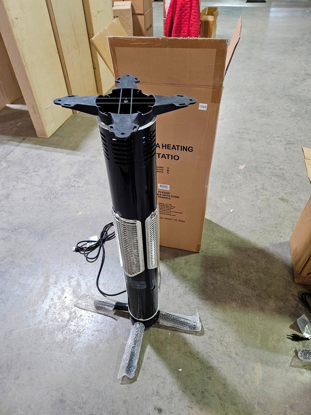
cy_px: 208
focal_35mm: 23
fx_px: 276
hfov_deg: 58.9
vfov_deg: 73.9
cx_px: 156
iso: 400
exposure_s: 1/120
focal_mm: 5.4
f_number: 1.8
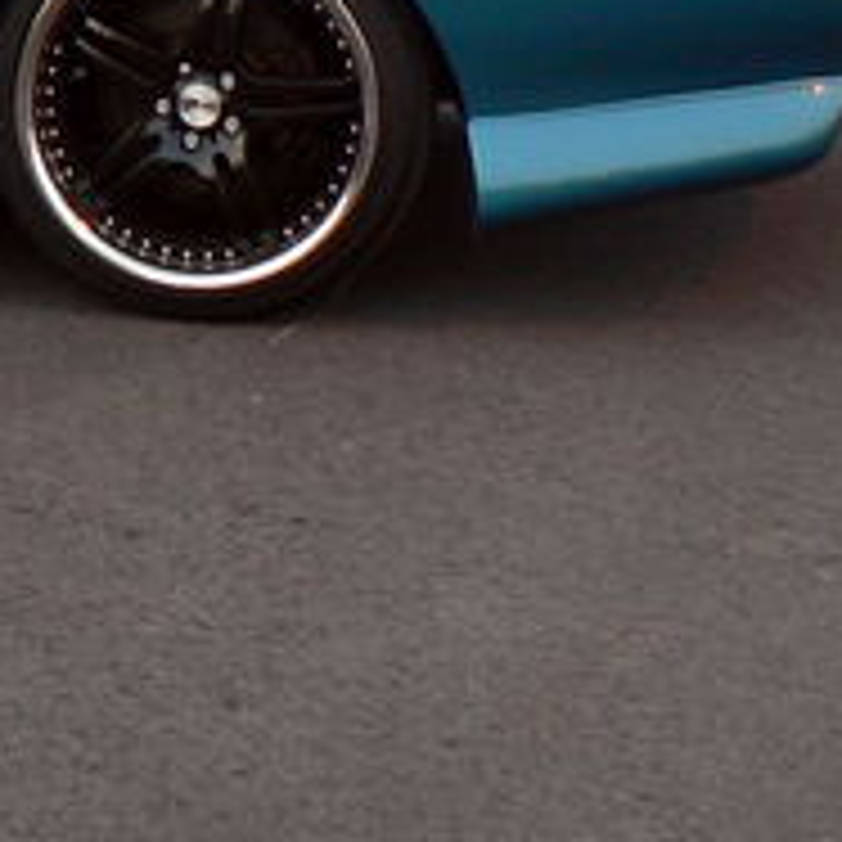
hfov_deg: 15.1
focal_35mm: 109
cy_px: -131
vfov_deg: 15.5
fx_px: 3000
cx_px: -329
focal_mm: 6
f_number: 2.8
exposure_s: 1/6
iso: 80
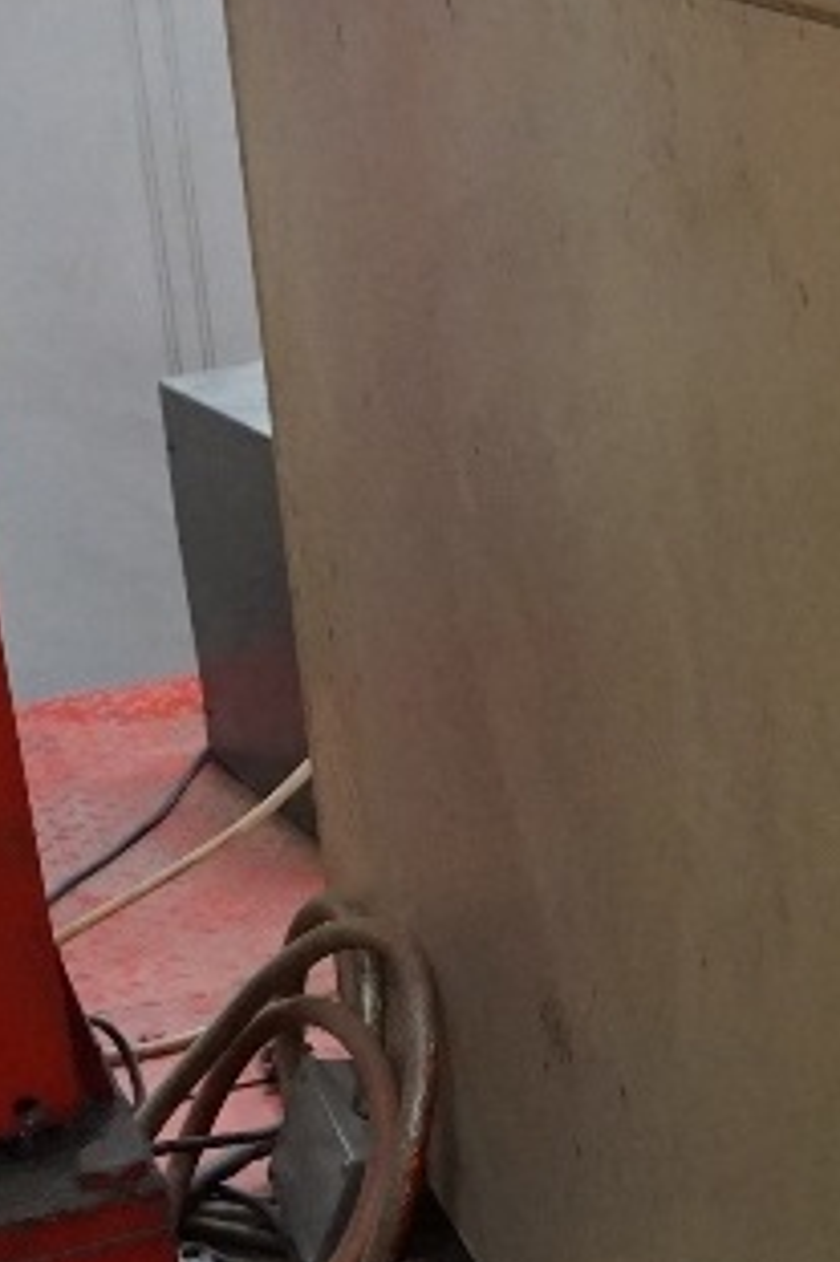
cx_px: 834
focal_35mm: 79
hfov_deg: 16.9
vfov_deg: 25.1
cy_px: 1063
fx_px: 2768
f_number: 3.5
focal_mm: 16
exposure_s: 1/160
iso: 3200
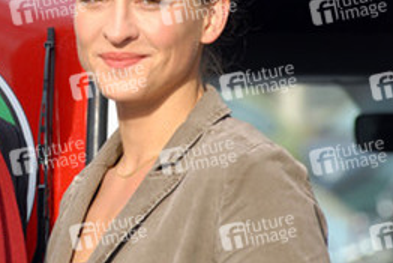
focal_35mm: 513
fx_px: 5603
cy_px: 45
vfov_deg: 2.7
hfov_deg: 4.0
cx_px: 66
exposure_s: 1/80
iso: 200
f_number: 8
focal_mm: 200
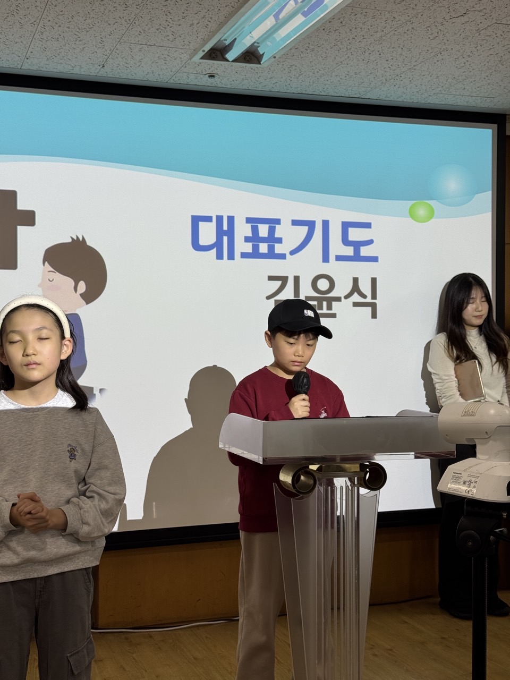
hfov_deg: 30.3
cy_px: 340
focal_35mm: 48
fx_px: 943
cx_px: 255
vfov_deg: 39.7
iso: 50
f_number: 1.78
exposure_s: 1/120
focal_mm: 6.76
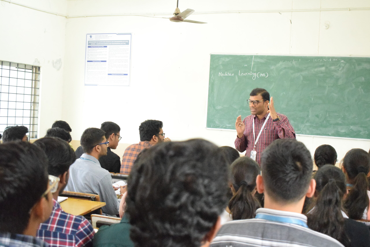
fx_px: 586
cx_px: 185
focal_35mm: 57
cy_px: 124
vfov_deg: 23.8
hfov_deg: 35.1
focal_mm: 38
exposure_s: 1/125
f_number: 5.6
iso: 12800
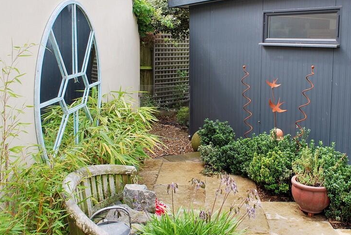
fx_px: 371
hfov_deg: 50.2
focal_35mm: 38
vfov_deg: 34.8
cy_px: 78
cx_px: 218
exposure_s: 1/125
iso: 100
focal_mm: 18
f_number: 5.6
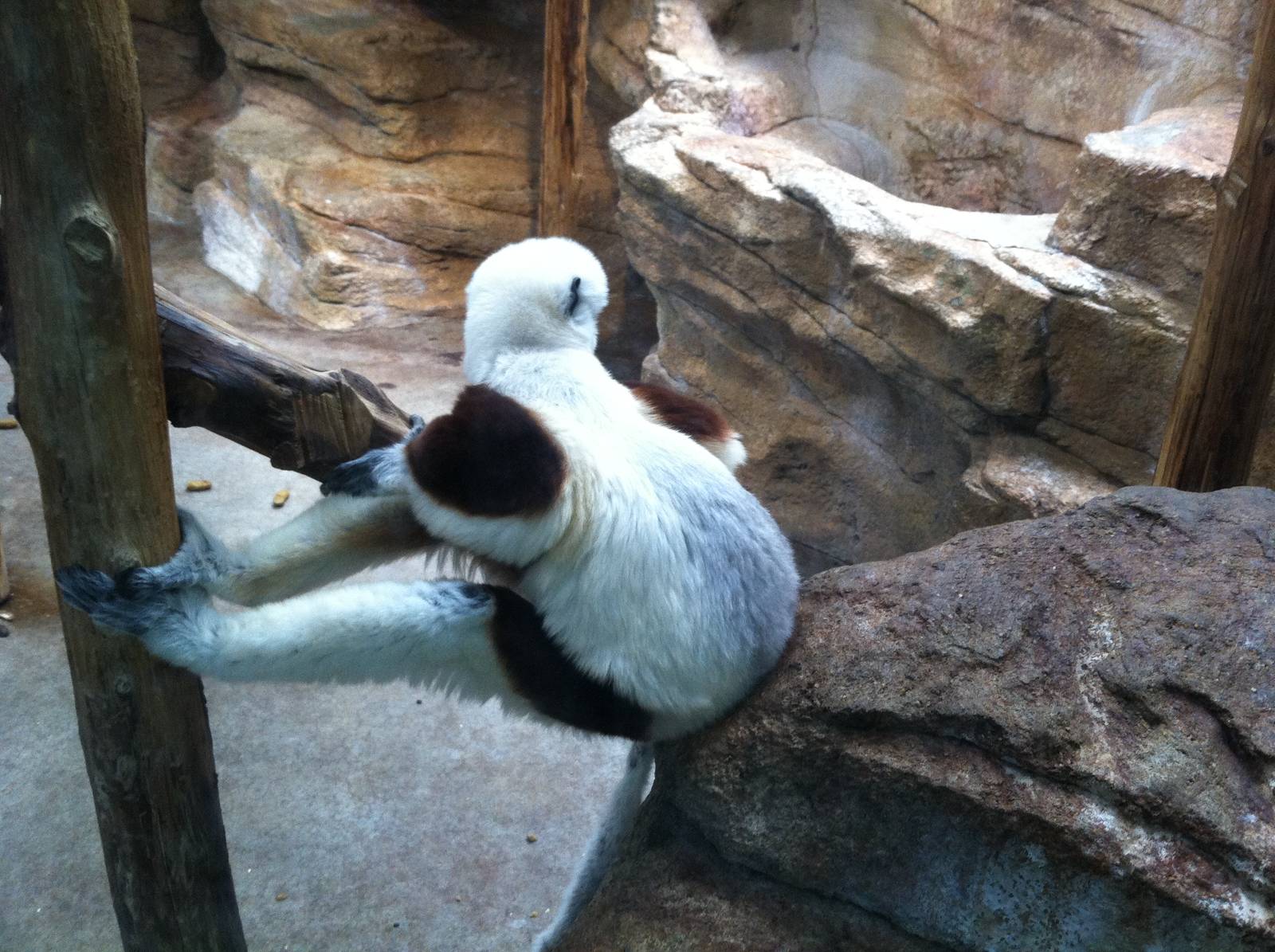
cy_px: 476
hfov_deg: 52.7
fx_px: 1287
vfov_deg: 40.6
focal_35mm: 35
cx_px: 638
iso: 160
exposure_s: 1/15
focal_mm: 3.85
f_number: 2.8
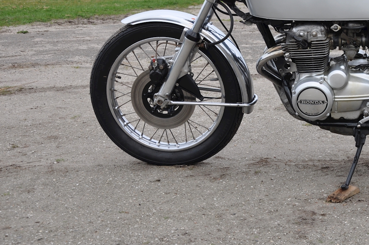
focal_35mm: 74
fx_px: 758
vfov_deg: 18.1
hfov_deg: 26.6
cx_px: 323
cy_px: 32
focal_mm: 28
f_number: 7.1
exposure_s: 1/200
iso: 200
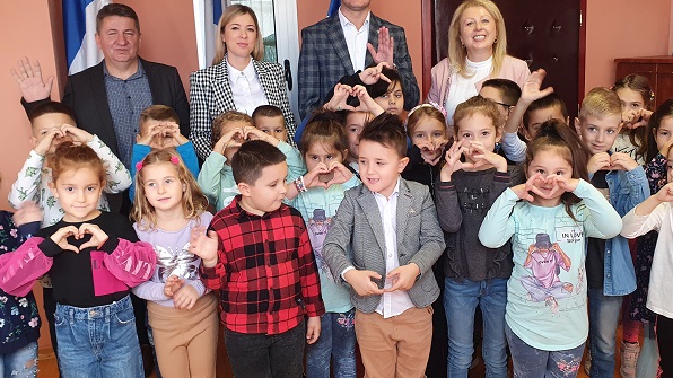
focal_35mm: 38
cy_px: 197
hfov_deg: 52.8
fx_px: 678
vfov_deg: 31.2
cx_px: 350
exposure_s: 1/50
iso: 200
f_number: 2.4
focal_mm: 4.32
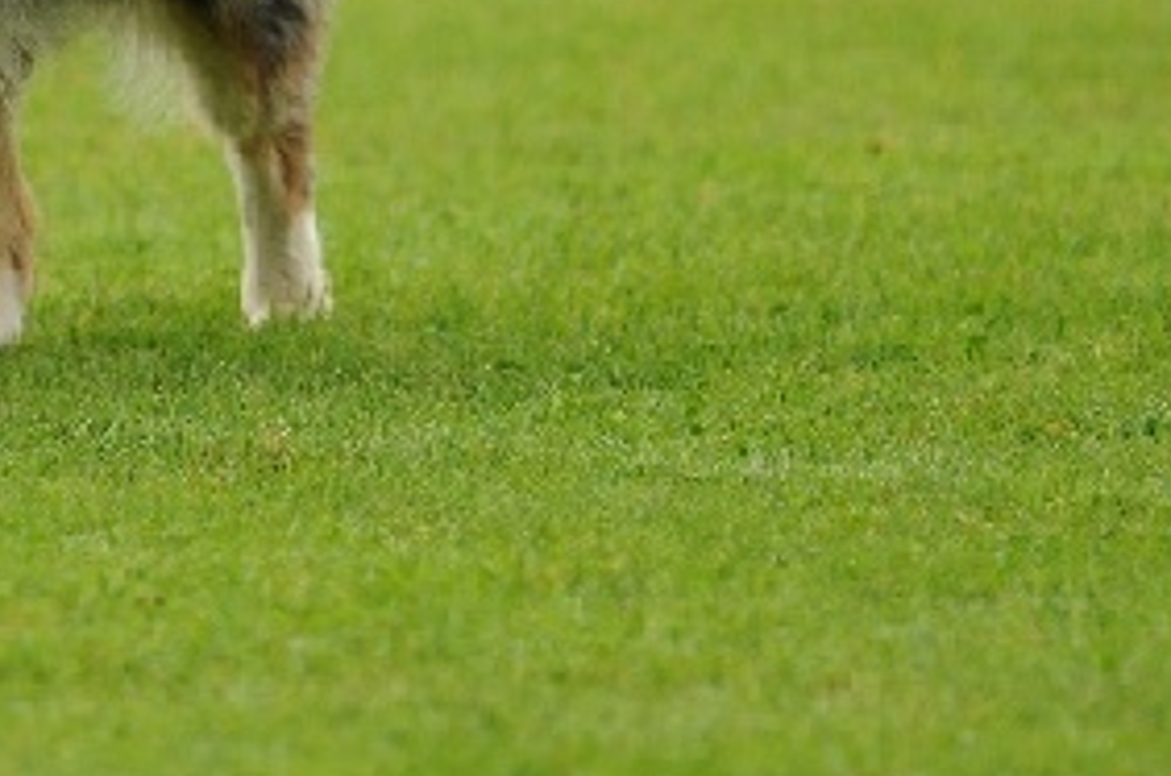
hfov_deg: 2.6
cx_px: 166
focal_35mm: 808
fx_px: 26237
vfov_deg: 1.7
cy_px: -89
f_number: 2.8
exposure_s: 1/2000
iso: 250
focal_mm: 190
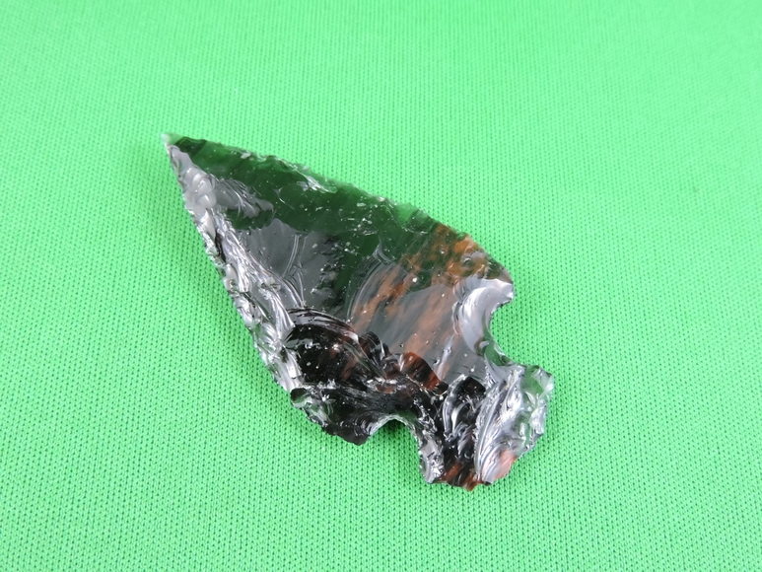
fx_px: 771
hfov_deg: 52.6
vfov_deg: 40.7
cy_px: 286
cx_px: 381
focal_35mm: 35
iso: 800
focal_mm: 6.3
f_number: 3.8
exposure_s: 1/60
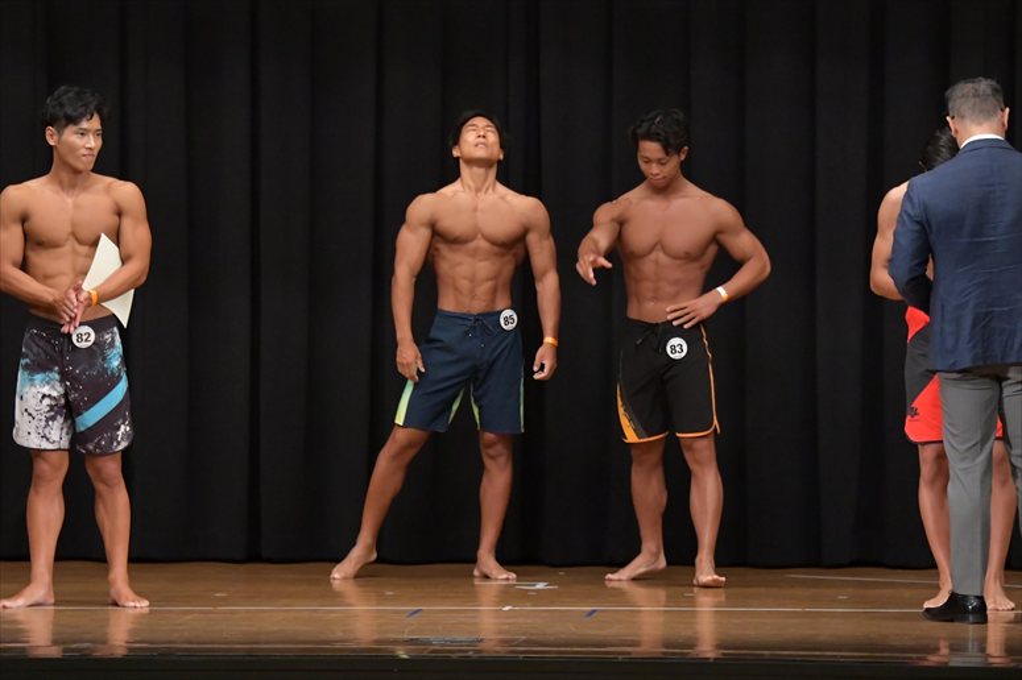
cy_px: 340
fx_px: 5732
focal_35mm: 202
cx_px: 511
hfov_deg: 10.2
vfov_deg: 6.8
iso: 6400
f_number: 5.6
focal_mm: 135
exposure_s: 1/400
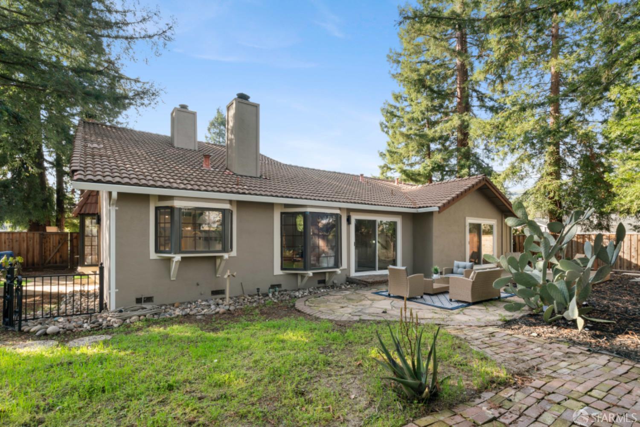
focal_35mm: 17
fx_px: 302
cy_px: 214
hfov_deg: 93.3
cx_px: 320
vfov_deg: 70.4
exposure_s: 1/20
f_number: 14
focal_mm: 17
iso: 250
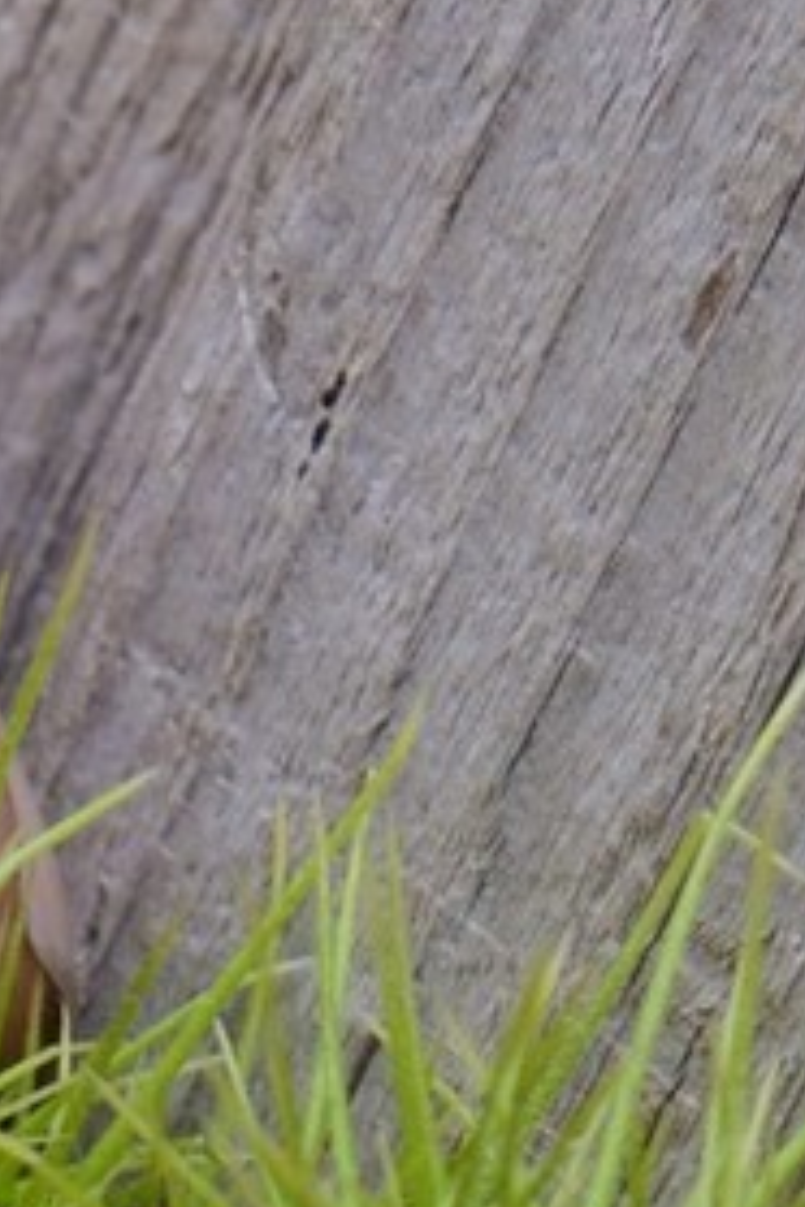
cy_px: 2855
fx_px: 13483
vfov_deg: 5.0
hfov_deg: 3.4
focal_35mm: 402
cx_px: -565
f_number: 8
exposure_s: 1/200
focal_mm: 70
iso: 800
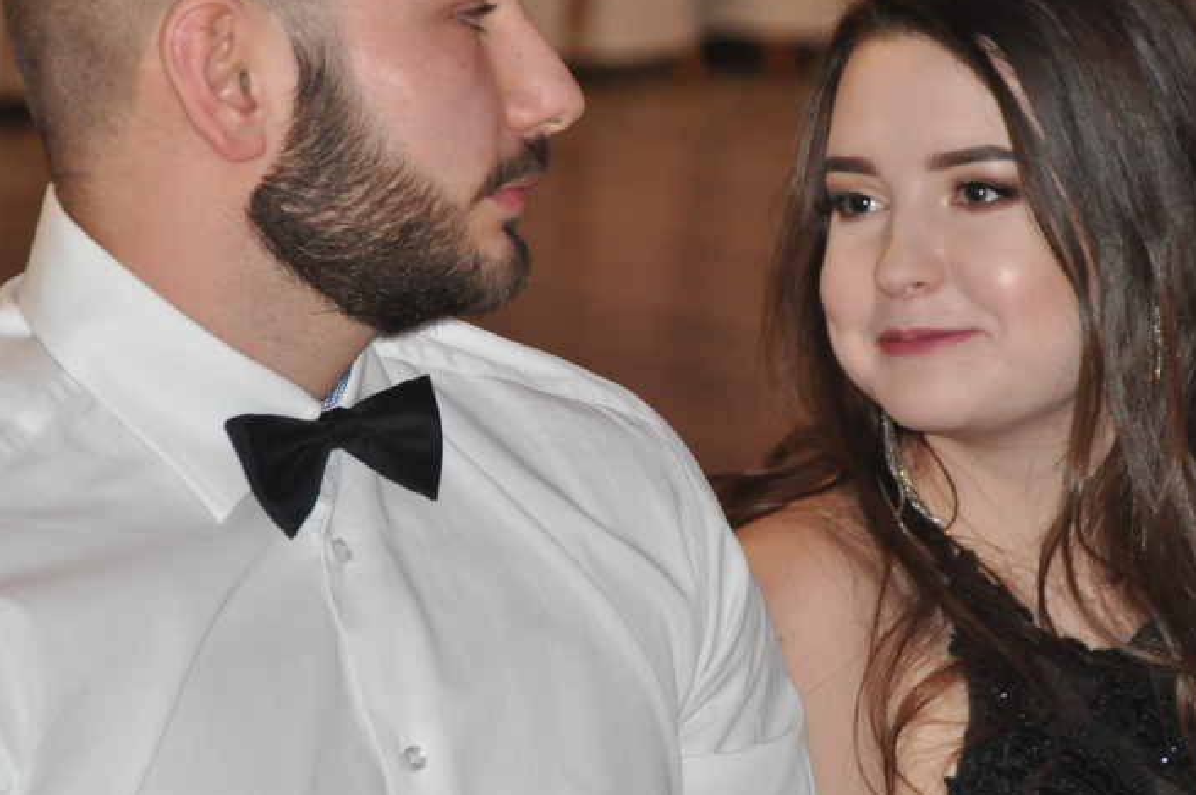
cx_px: 646
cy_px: 337
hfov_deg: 7.8
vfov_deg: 5.2
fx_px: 8796
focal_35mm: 265
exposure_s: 1/60
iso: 800
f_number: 5.6
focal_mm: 122
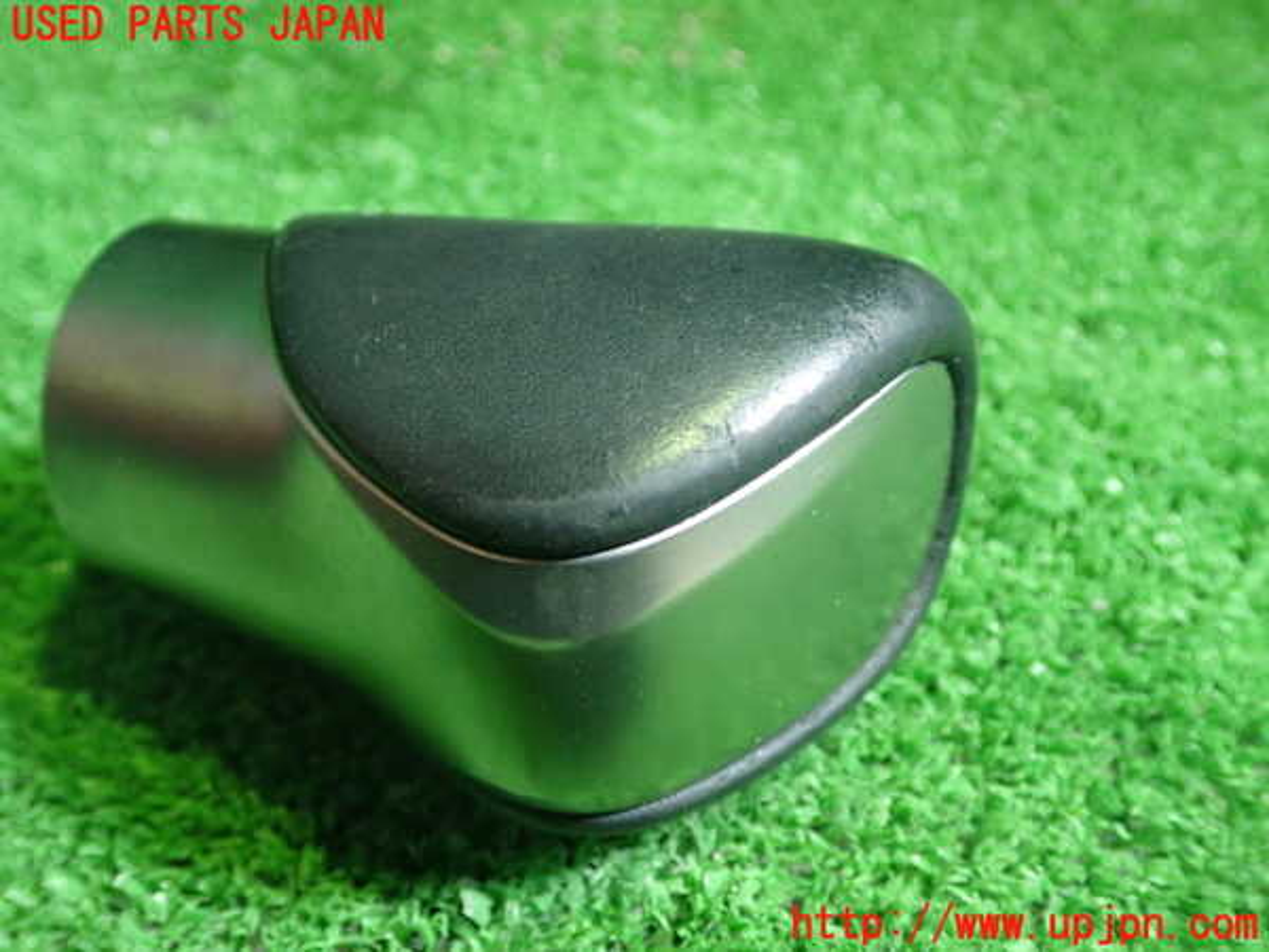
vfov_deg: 39.7
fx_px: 1320
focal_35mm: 36
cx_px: 634
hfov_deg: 51.4
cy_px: 476
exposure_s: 1/40
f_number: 2.5
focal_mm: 6.37
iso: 800
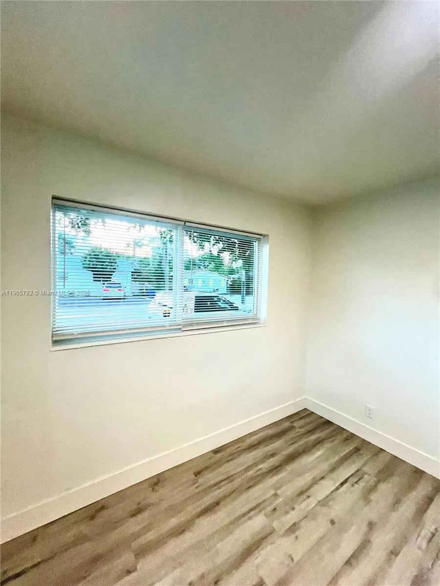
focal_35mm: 13
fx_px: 220
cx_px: 220
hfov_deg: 89.9
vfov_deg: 106.2
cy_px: 293
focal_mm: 1.57
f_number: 1.8
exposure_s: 1/120
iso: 160
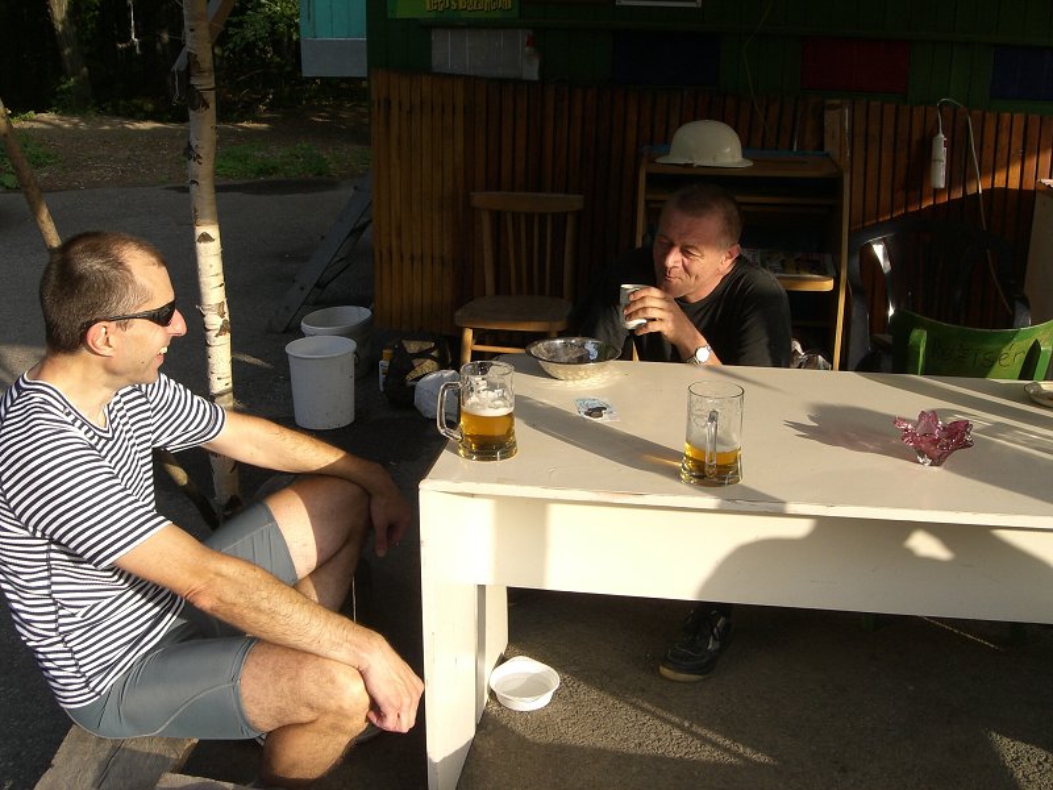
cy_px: 395
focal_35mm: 38
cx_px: 526
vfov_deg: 37.7
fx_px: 1156
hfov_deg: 49.0
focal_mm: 6.3
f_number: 4.4
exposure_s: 1/200
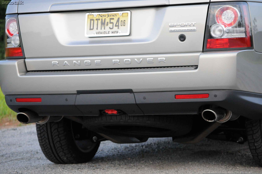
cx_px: 131
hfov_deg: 16.1
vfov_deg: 10.7
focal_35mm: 128
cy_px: 87
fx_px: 927
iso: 2000
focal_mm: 85
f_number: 5
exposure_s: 1/500
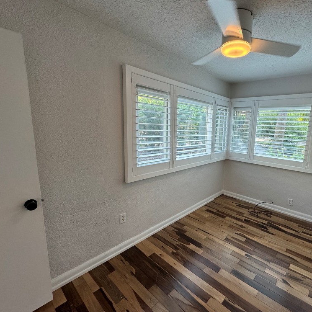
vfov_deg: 84.0
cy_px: 154
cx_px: 197
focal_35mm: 17
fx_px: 173
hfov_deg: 82.2
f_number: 2.2
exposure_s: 1/60
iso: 250
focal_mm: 2.22
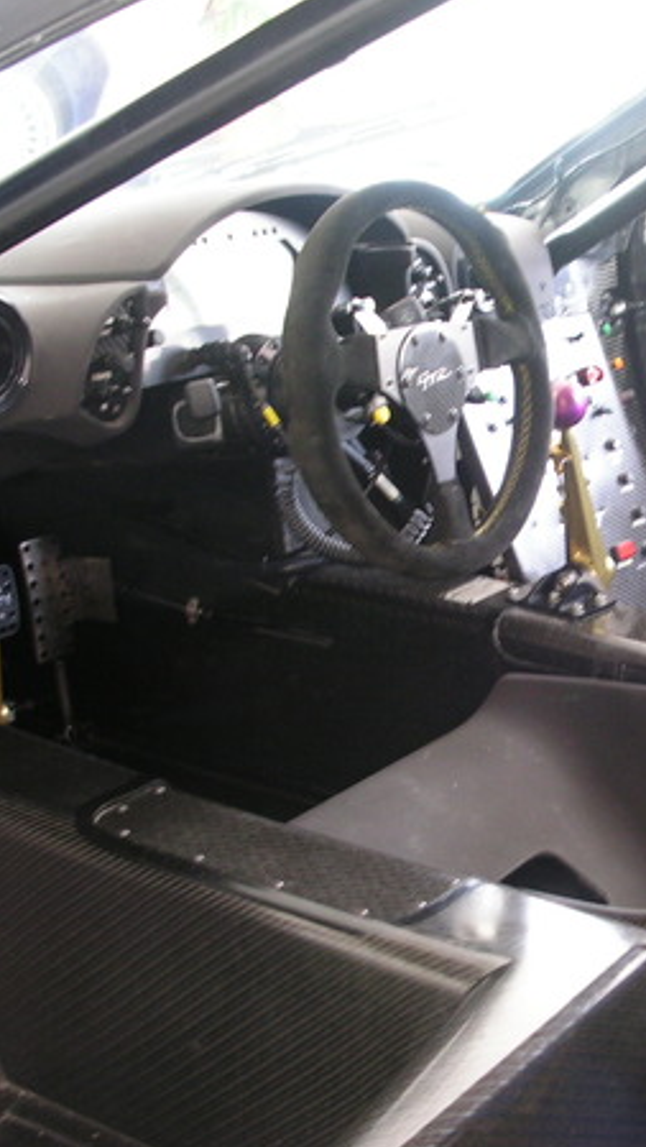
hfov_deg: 20.9
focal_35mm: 56
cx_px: 610
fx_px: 1703
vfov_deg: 37.2
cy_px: 572
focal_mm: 7.8
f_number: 2.8
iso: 200
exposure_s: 1/10
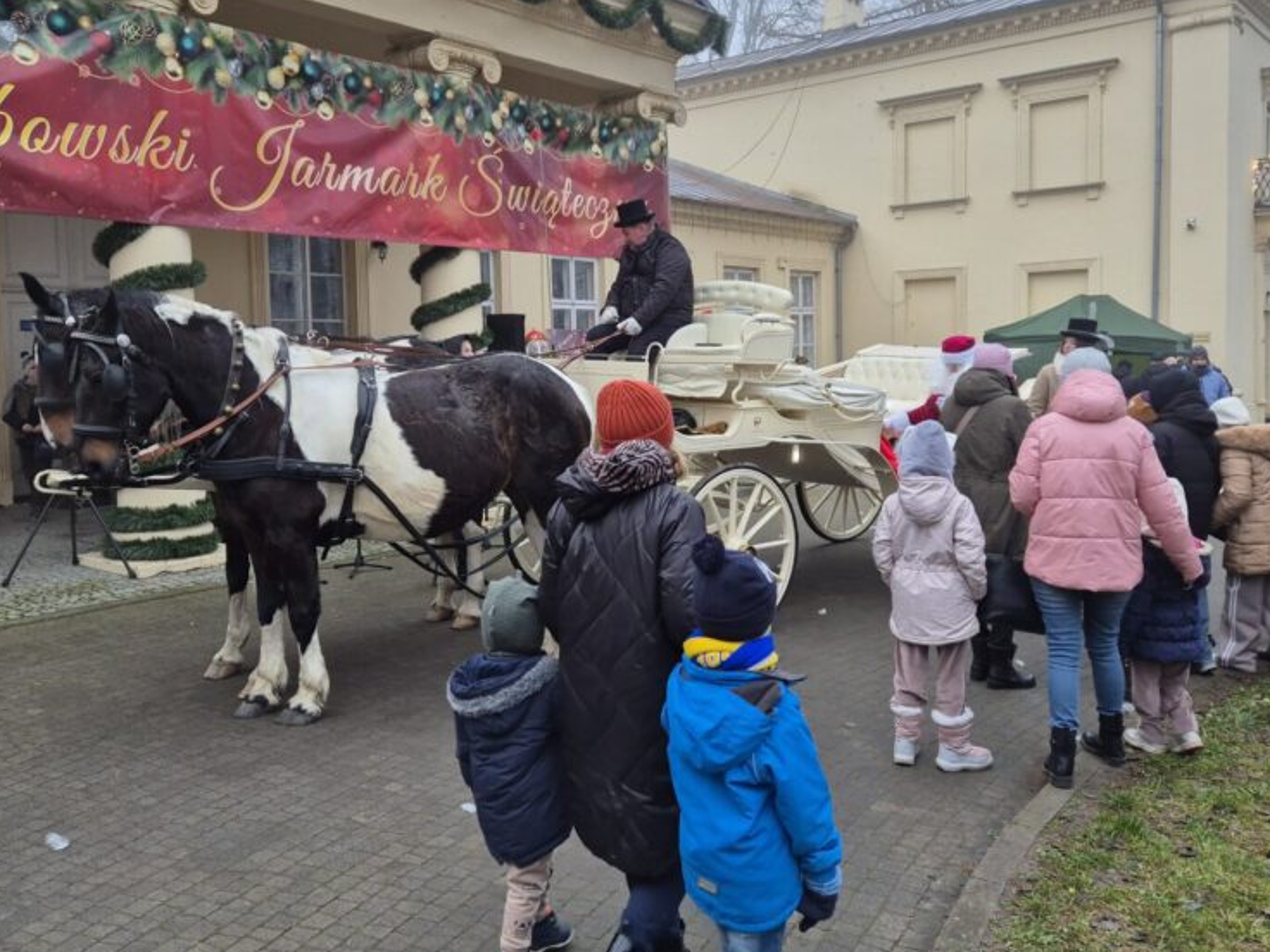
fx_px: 1174
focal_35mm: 32
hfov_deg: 56.8
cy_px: 398
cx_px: 628
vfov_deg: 44.0
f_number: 1.8
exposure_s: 1/180
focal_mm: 5.4
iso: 160
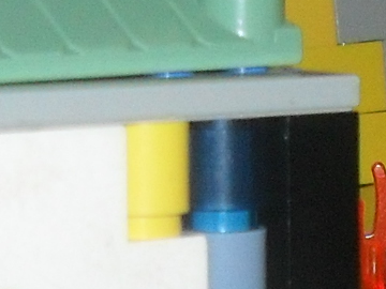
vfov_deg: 5.7
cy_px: 675
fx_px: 2810
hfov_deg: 7.9
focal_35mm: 252
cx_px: 214
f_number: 3.2
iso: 200
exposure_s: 1/45
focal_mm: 6.3
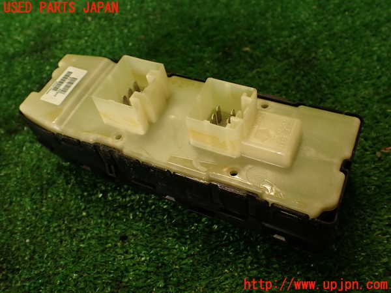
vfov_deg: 44.2
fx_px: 361
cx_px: 196
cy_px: 146
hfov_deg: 56.8
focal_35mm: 32
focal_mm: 5.79
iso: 160
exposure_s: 1/60
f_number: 2.4
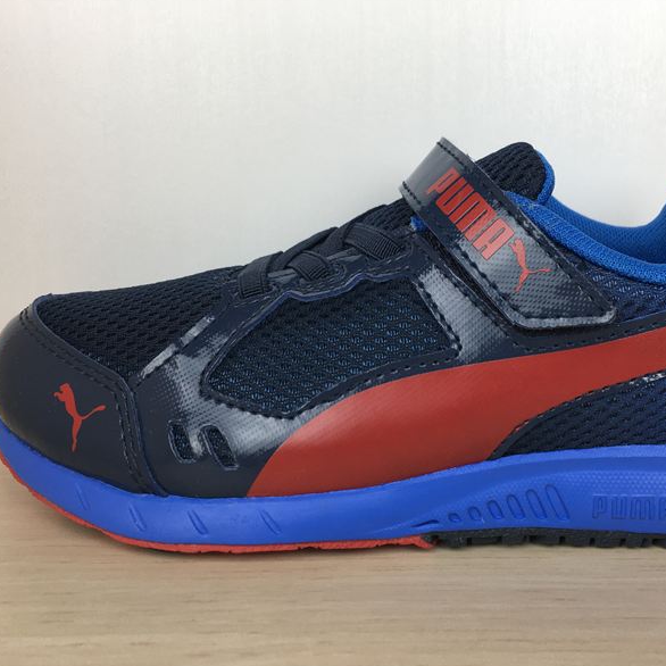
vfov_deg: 47.2
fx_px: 762
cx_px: 410
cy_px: 333
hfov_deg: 46.9
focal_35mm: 35
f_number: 2.2
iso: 32
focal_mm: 4.15
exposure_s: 1/120
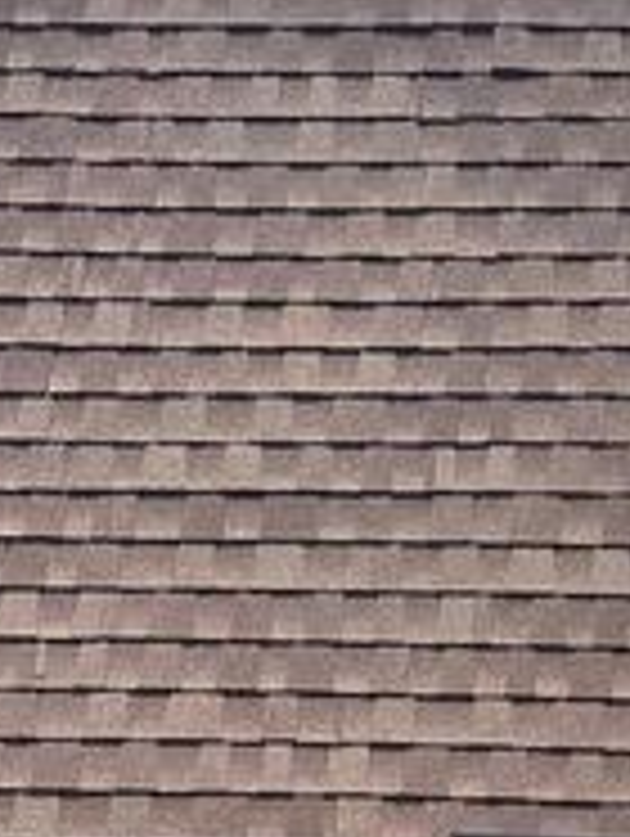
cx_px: 1053
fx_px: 2082
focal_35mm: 86
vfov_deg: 19.6
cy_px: 1276
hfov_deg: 15.3
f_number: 1.78
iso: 80
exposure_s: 1/2732
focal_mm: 6.86
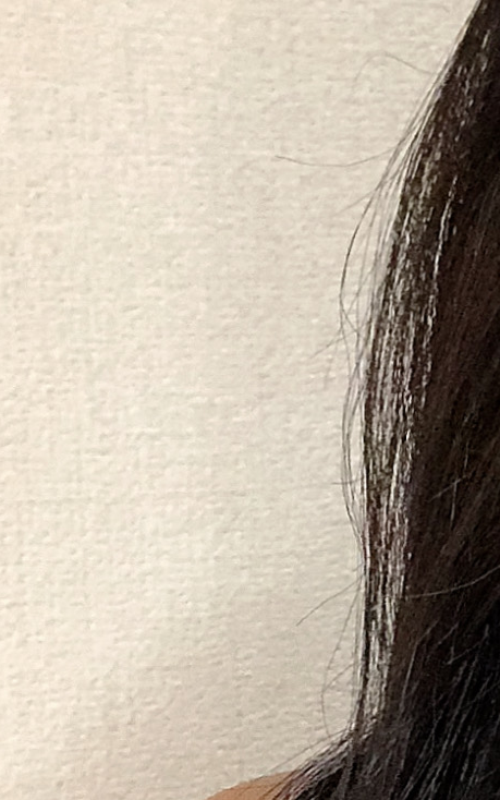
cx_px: 856
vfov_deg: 17.0
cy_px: 854
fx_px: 2593
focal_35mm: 119
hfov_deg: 10.4
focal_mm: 2.87
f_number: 2.2
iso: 160
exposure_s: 1/20
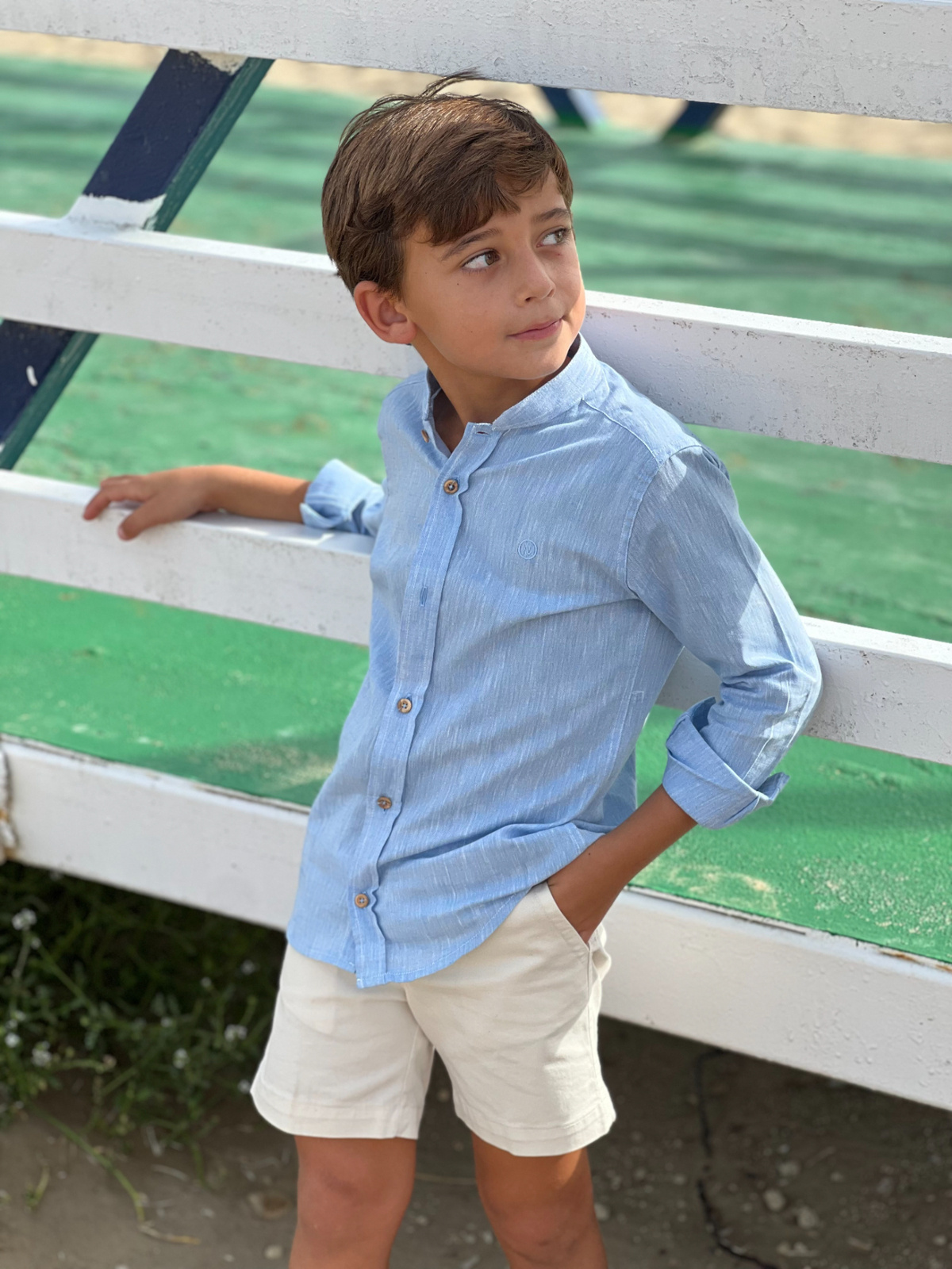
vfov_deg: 25.3
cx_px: 476
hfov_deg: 19.1
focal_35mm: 77
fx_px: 2824
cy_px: 634
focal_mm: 9
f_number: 2.8
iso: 32
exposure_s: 1/444
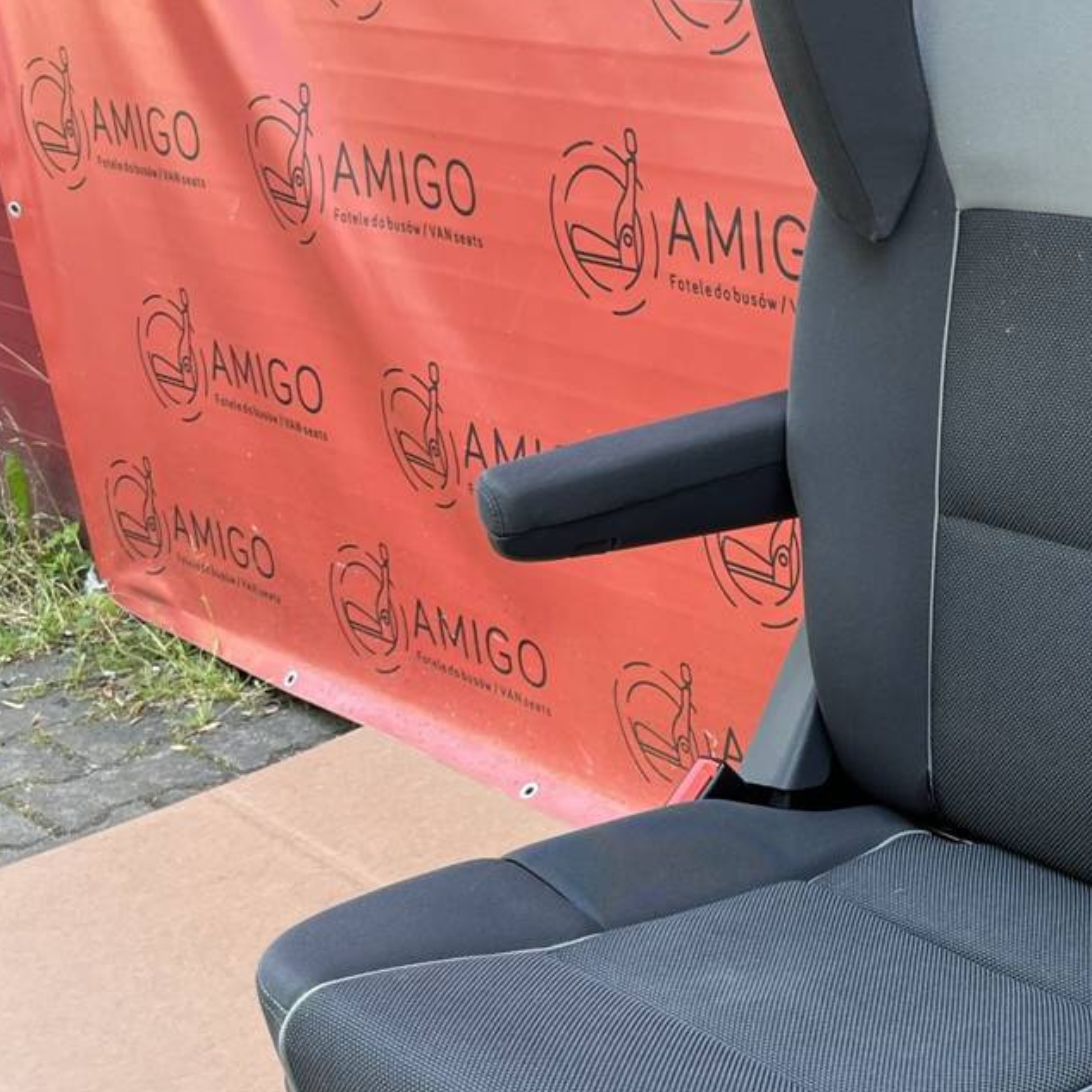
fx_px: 2070
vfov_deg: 29.4
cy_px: 689
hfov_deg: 28.3
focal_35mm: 58
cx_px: 1011
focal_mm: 5.1
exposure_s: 1/122
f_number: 1.6
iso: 50
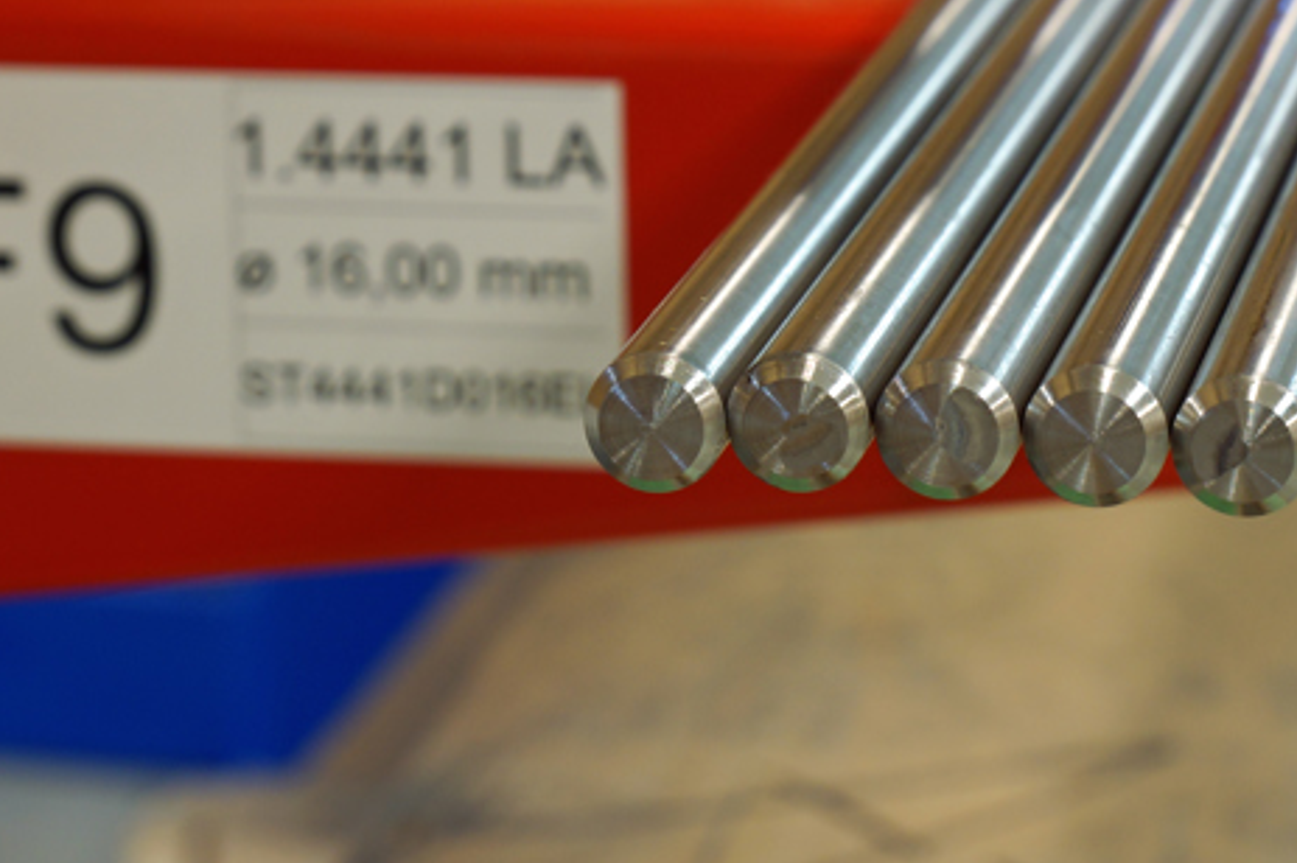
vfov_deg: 7.8
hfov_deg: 11.8
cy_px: 125
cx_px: 555
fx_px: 6300
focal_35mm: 175
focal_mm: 50
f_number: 5
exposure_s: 1/1.6
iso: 100
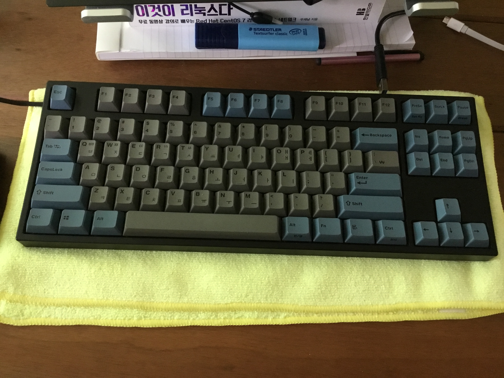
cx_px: 252
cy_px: 189
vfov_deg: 45.4
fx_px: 451
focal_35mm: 31
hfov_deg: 58.4
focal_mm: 3.3
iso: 200
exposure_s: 1/20
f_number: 2.4
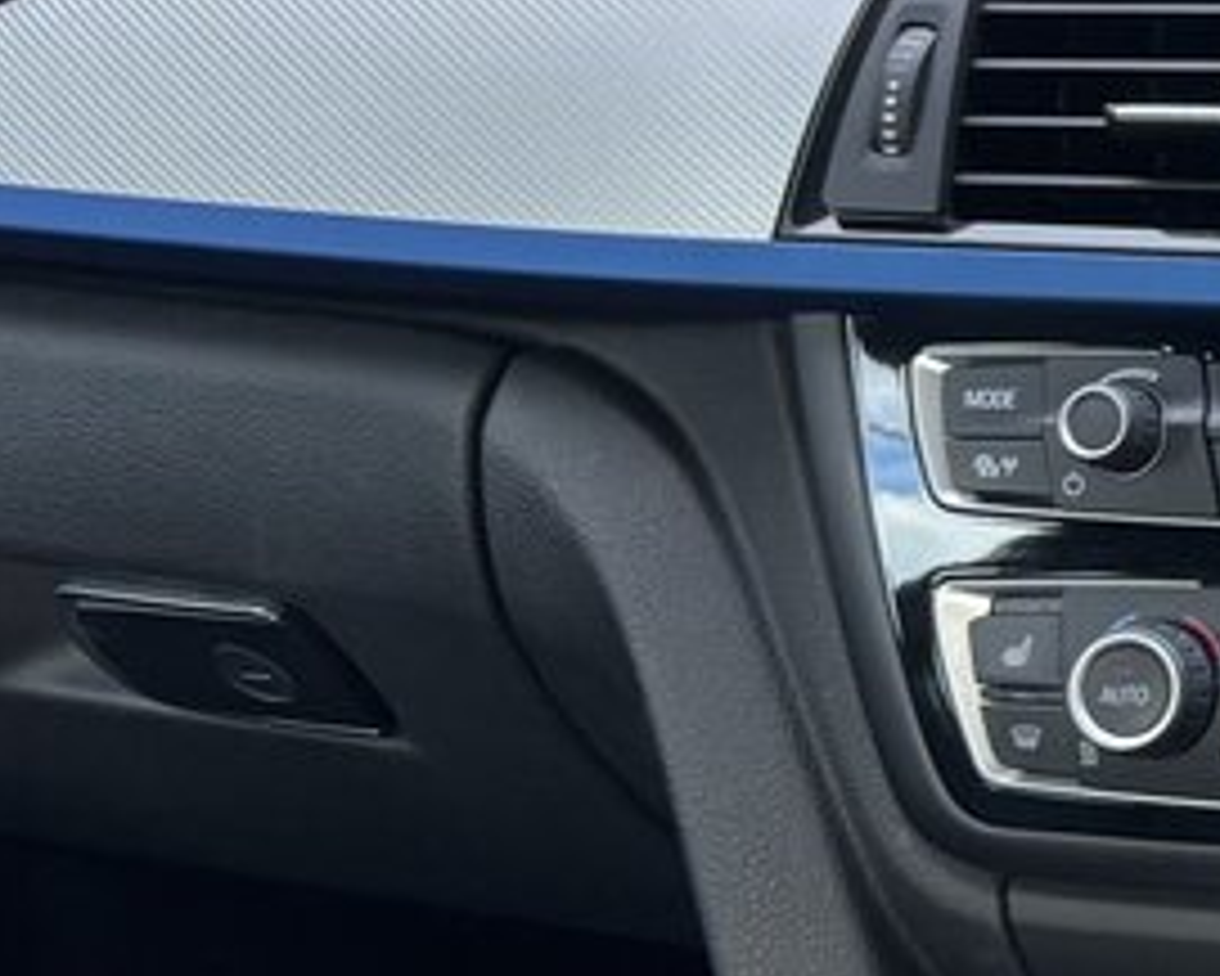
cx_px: 2719
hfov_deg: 13.0
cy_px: 261
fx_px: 4334
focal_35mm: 120
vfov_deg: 12.8
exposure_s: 1/121
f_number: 1.6
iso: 64
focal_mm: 5.96
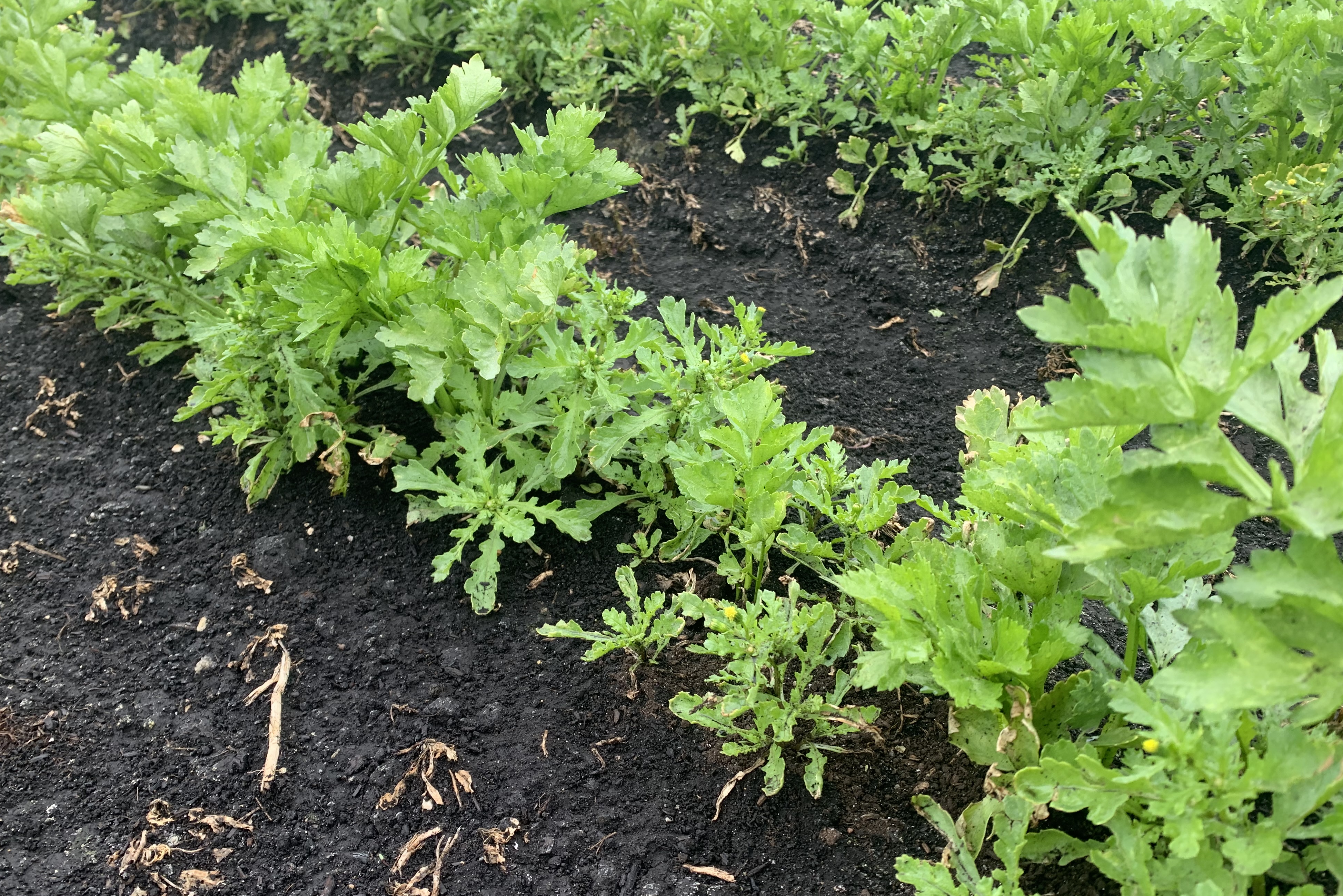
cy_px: 513
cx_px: 648
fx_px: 1044
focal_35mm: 28
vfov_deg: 46.3
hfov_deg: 65.5
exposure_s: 1/121
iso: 32
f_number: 1.8
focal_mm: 4.25
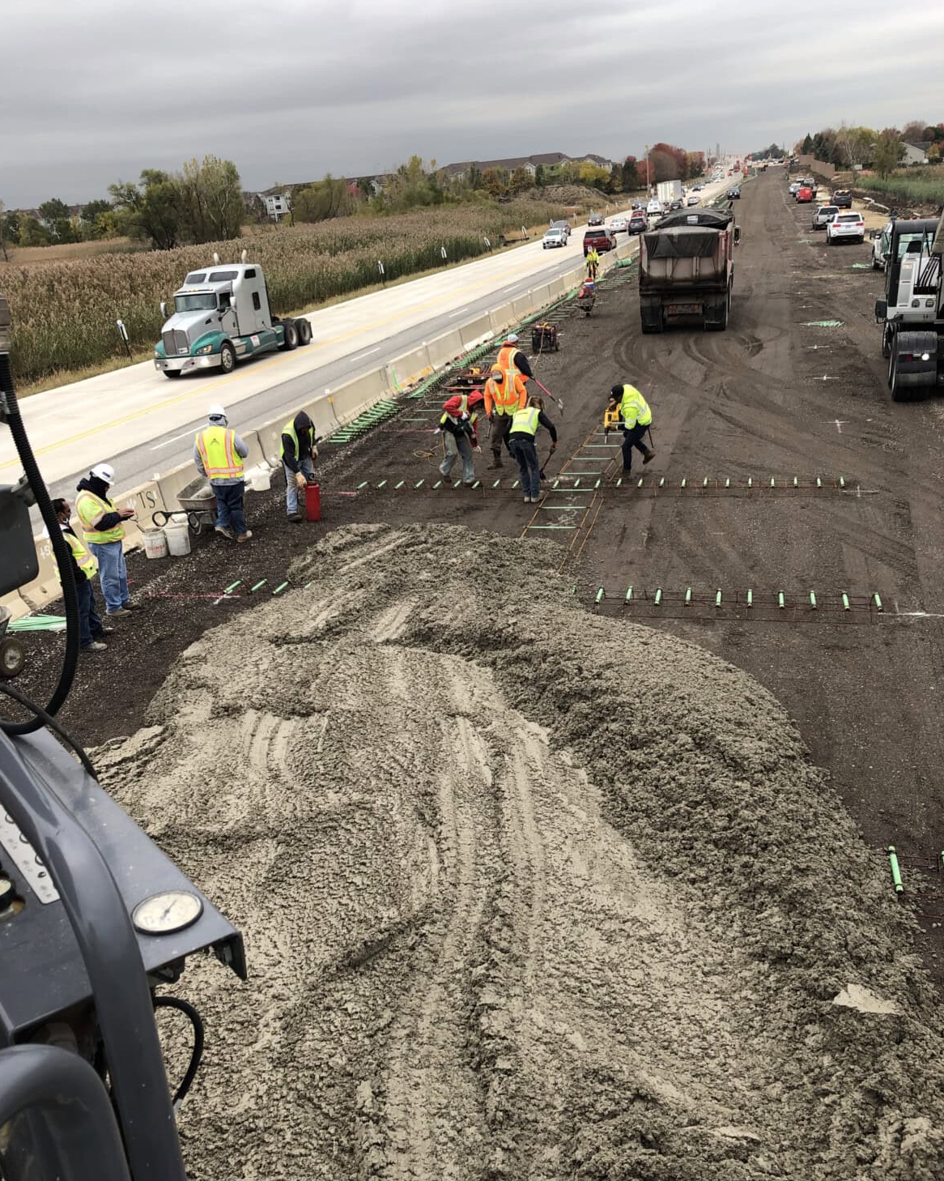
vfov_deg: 58.7
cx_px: 476
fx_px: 1048
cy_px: 622
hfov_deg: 48.5
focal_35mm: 30
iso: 20
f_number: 1.8
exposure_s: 1/185
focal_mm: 4
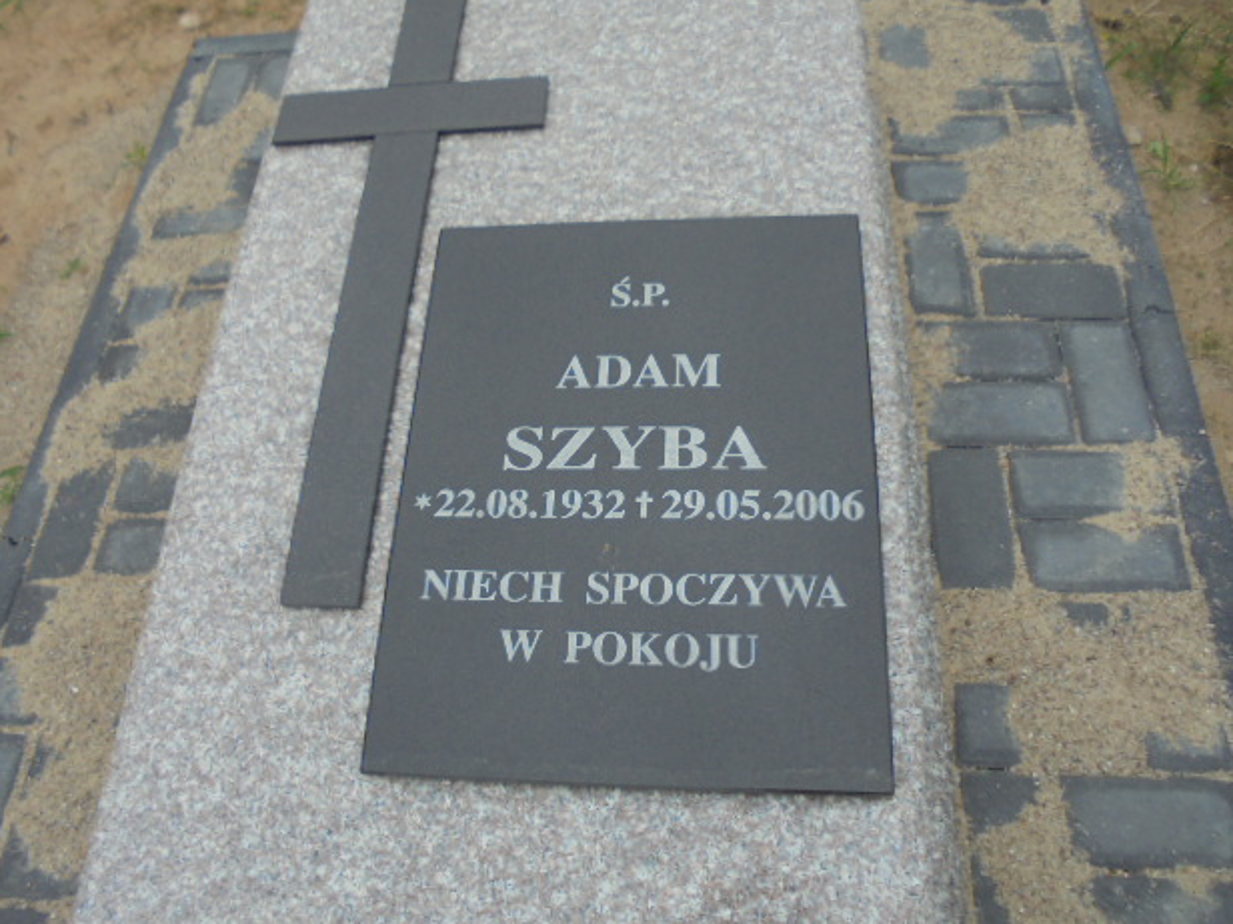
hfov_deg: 65.3
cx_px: 600
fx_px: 962
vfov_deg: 51.4
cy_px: 462
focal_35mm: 27
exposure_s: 1/320
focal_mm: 4.6
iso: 100
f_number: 3.5
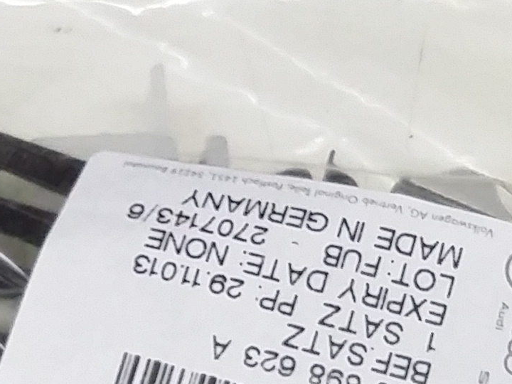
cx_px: 117
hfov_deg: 13.6
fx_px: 2145
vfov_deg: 10.2
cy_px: 210
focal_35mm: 145
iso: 160
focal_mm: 3.4
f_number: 2.4
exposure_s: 1/17
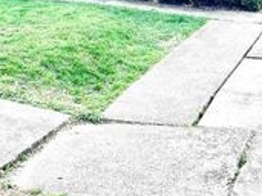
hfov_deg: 25.5
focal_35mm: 76
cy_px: -90
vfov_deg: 17.6
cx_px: 75
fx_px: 575
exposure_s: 1/2353
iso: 50
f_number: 1.5
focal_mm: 5.7
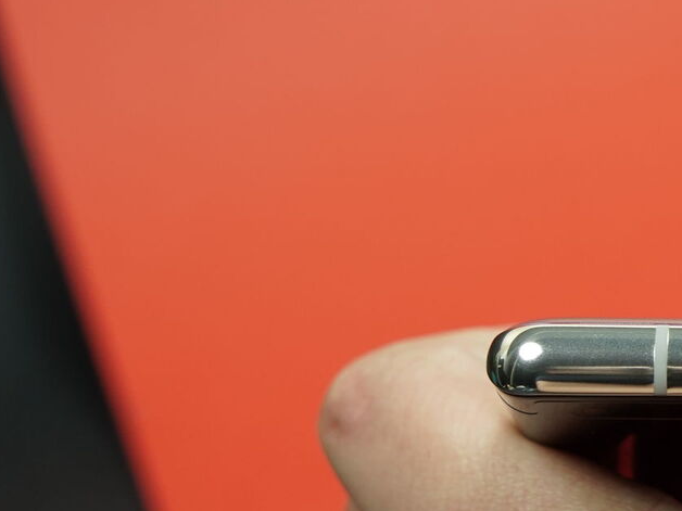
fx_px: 2896
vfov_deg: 10.1
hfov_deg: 12.9
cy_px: 325
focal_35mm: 147
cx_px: 945
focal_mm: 50
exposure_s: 1/160
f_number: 6.3
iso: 1250
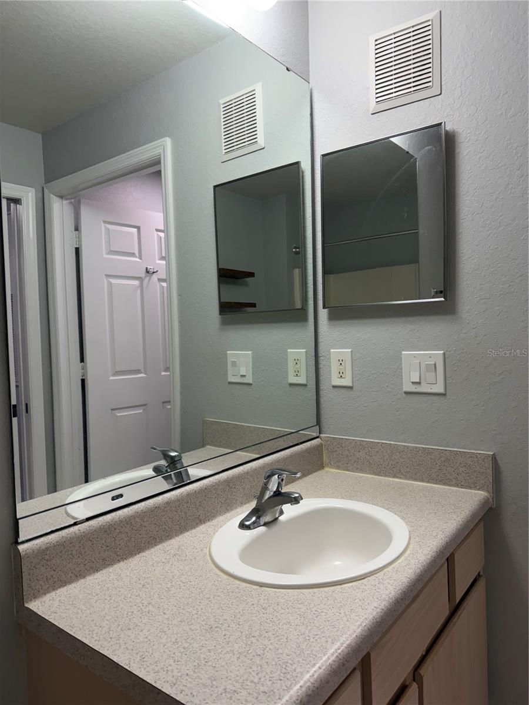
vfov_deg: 71.6
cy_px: 352
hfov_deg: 56.8
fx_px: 489
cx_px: 264
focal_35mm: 24
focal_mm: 6.76
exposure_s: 1/120
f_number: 1.78
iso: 160
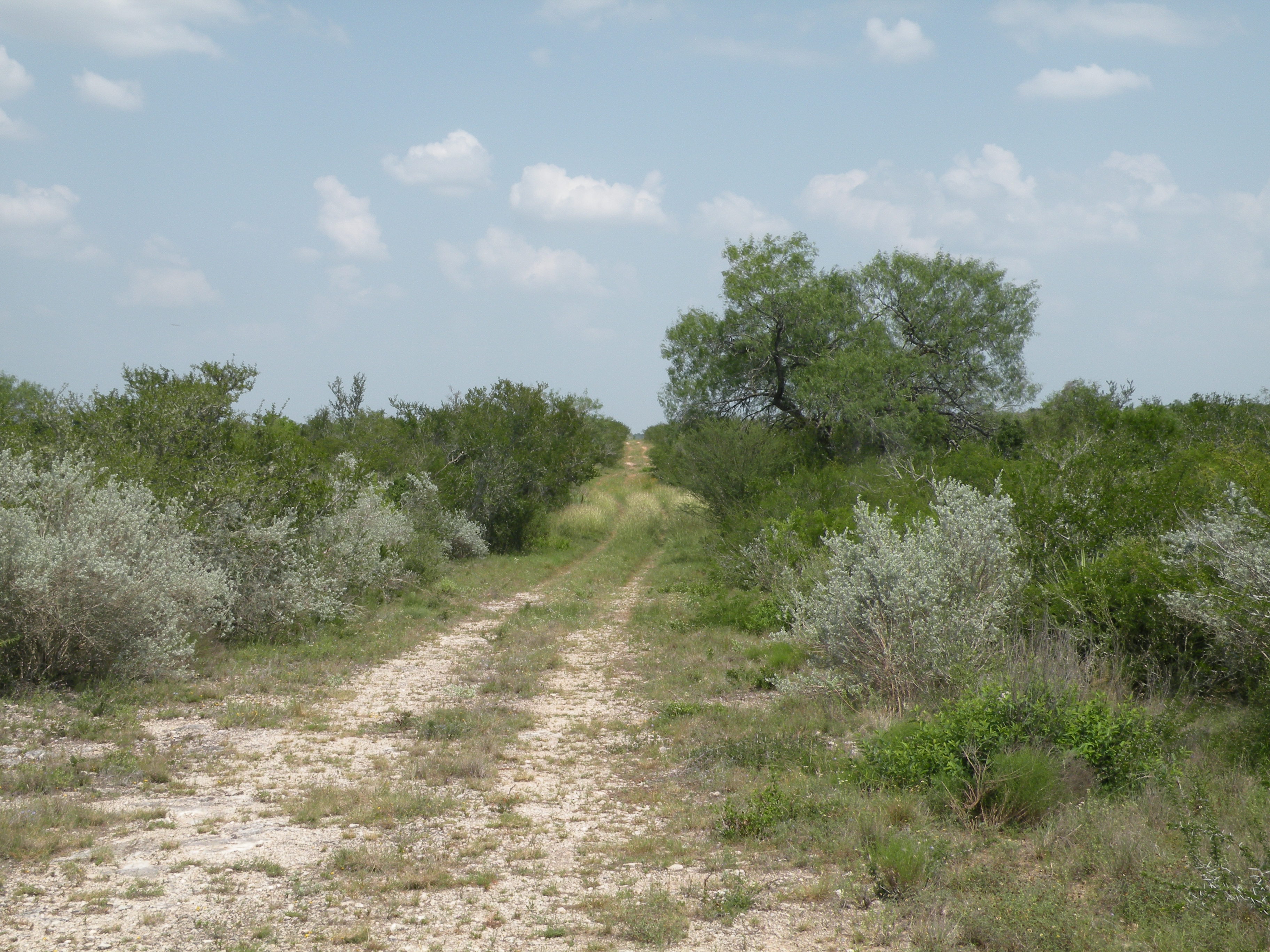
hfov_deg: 34.3
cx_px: 635
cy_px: 476
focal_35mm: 56
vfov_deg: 26.1
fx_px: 2055
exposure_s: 1/256
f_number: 7.1
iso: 64
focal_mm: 9.8
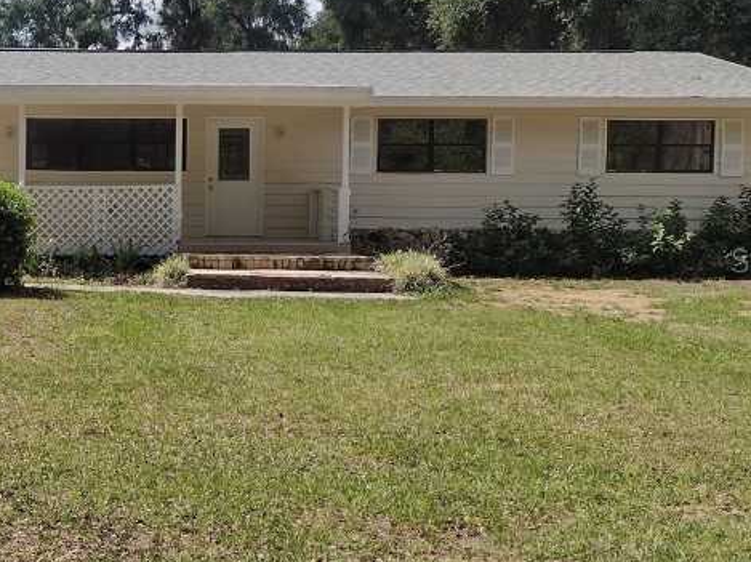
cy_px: 259
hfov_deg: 31.1
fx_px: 1279
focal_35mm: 59
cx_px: 62
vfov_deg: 24.8
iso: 100
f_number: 1.7
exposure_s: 1/2434
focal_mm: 4.71
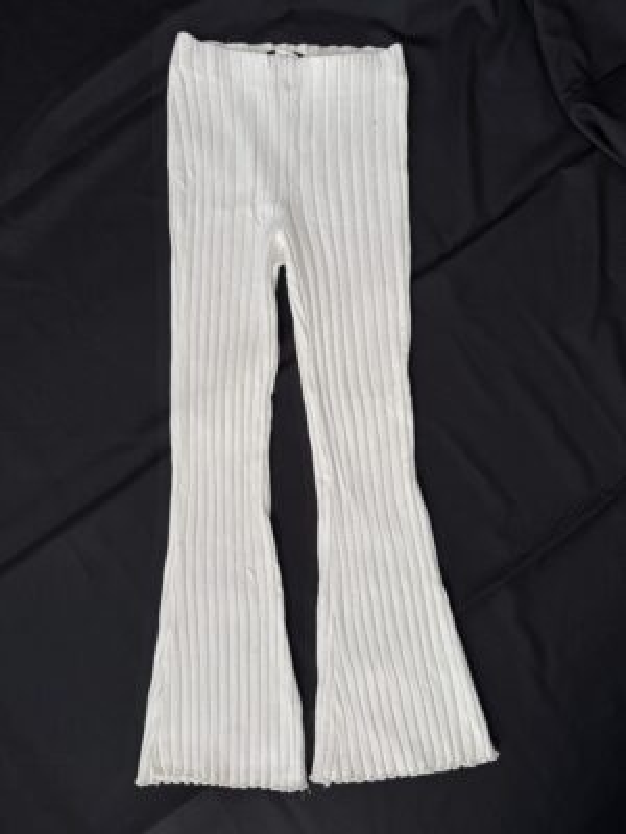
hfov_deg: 56.8
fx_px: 579
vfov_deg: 71.6
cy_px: 417
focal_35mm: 24
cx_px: 313
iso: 64
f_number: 1.78
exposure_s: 1/190
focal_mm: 6.76
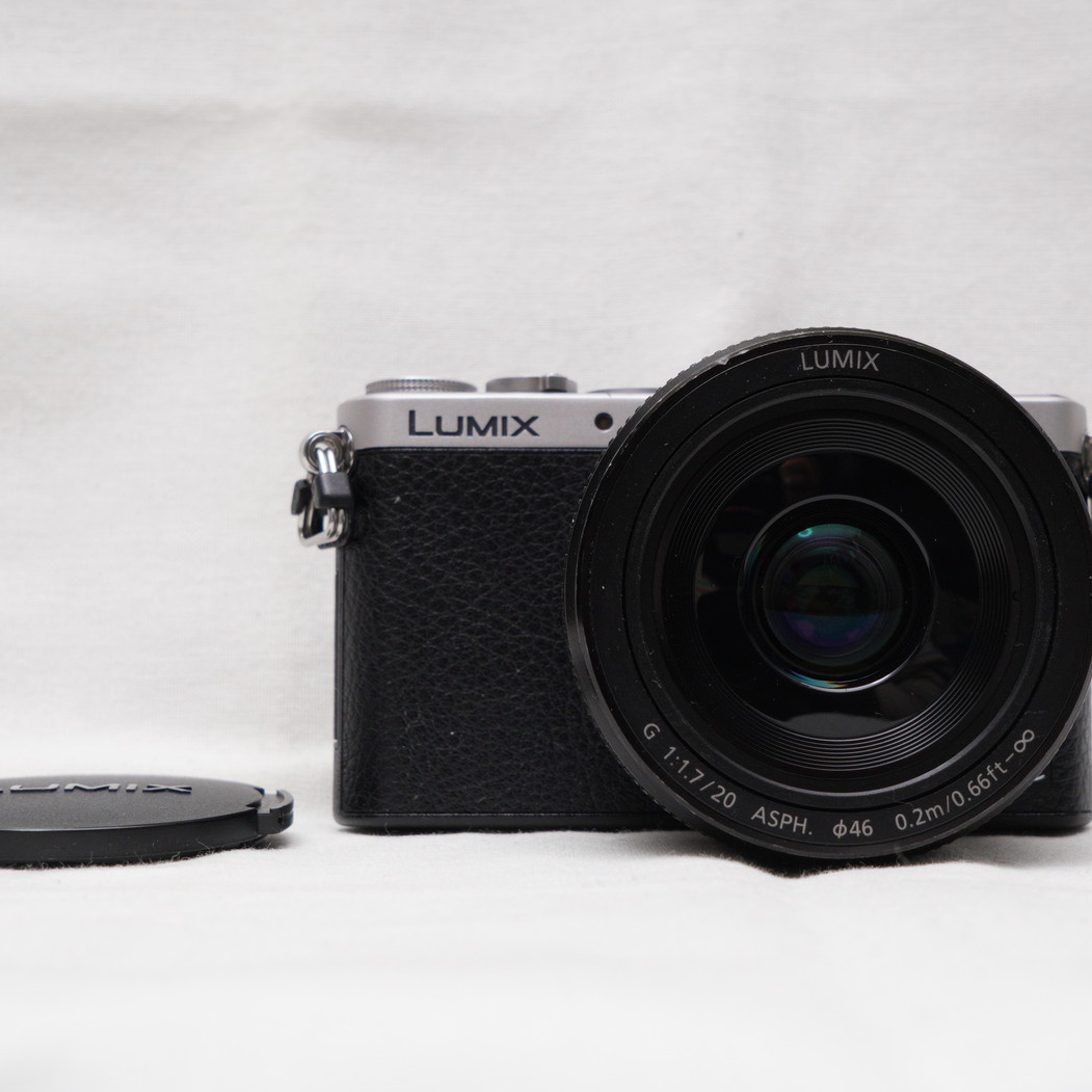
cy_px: 550
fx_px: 2356
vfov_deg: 26.1
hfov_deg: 26.1
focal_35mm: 66
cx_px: 600
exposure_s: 1/60
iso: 800
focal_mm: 34
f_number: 8
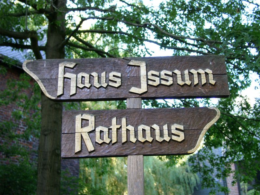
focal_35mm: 47
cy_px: 98
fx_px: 353
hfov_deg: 40.4
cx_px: 130
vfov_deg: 30.9
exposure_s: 1/68.3
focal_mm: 9.82
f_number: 2
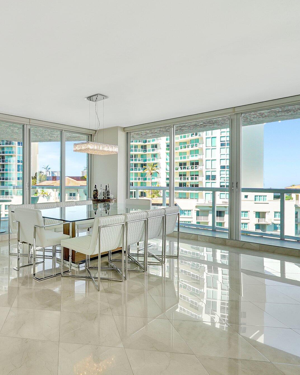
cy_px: 189
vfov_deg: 70.9
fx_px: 263
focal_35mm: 24
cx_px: 26
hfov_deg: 51.8
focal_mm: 16.5
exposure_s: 1/60
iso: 640
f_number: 13
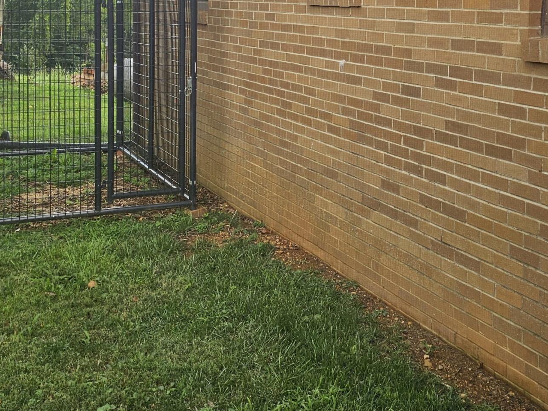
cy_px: 38
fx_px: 855
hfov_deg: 35.4
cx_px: 325
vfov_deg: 26.1
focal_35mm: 54
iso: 12
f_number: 1.7
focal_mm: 6.3
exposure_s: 1/180
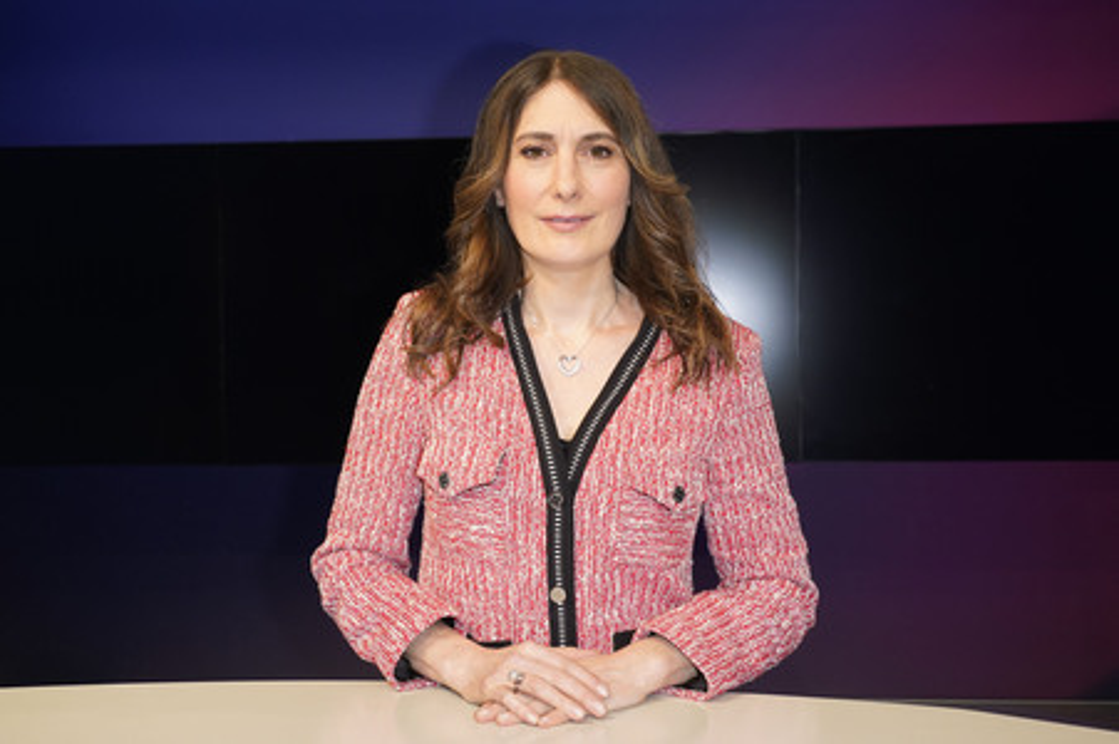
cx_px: 560
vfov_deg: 31.8
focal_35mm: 42
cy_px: 372
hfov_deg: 46.4
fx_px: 1305
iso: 2000
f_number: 5.6
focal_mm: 42
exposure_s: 1/160
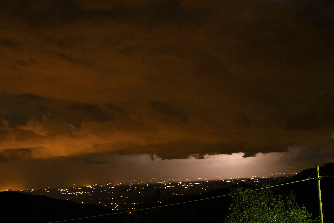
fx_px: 445
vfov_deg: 28.1
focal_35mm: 48
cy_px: 112
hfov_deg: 41.1
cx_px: 167
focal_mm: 32
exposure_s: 5
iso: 800
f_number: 5
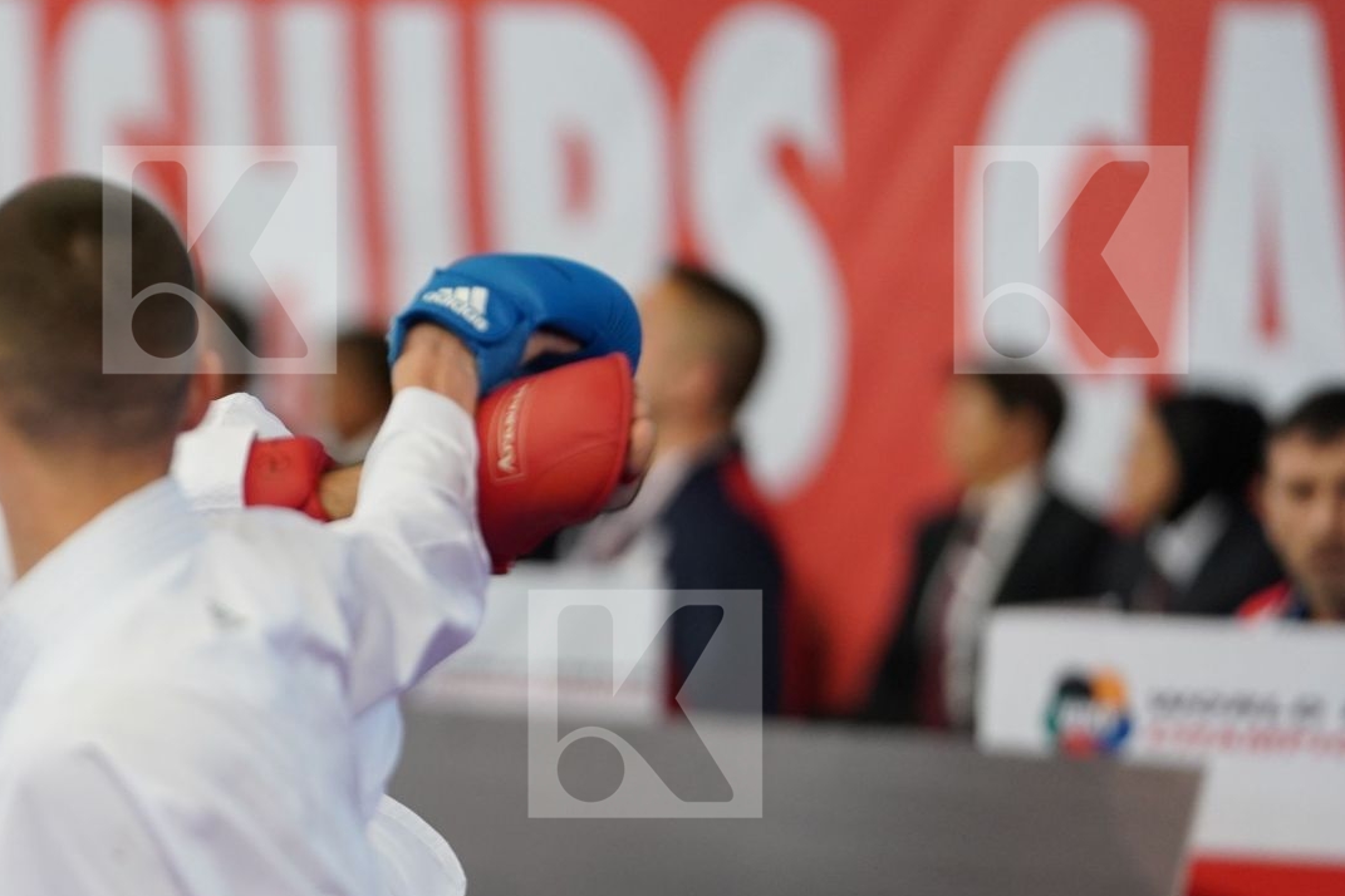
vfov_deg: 4.1
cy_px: 704
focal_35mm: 336
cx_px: 220
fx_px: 12552
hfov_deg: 6.1
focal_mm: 200
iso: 2000
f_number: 2.8
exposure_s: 1/1000
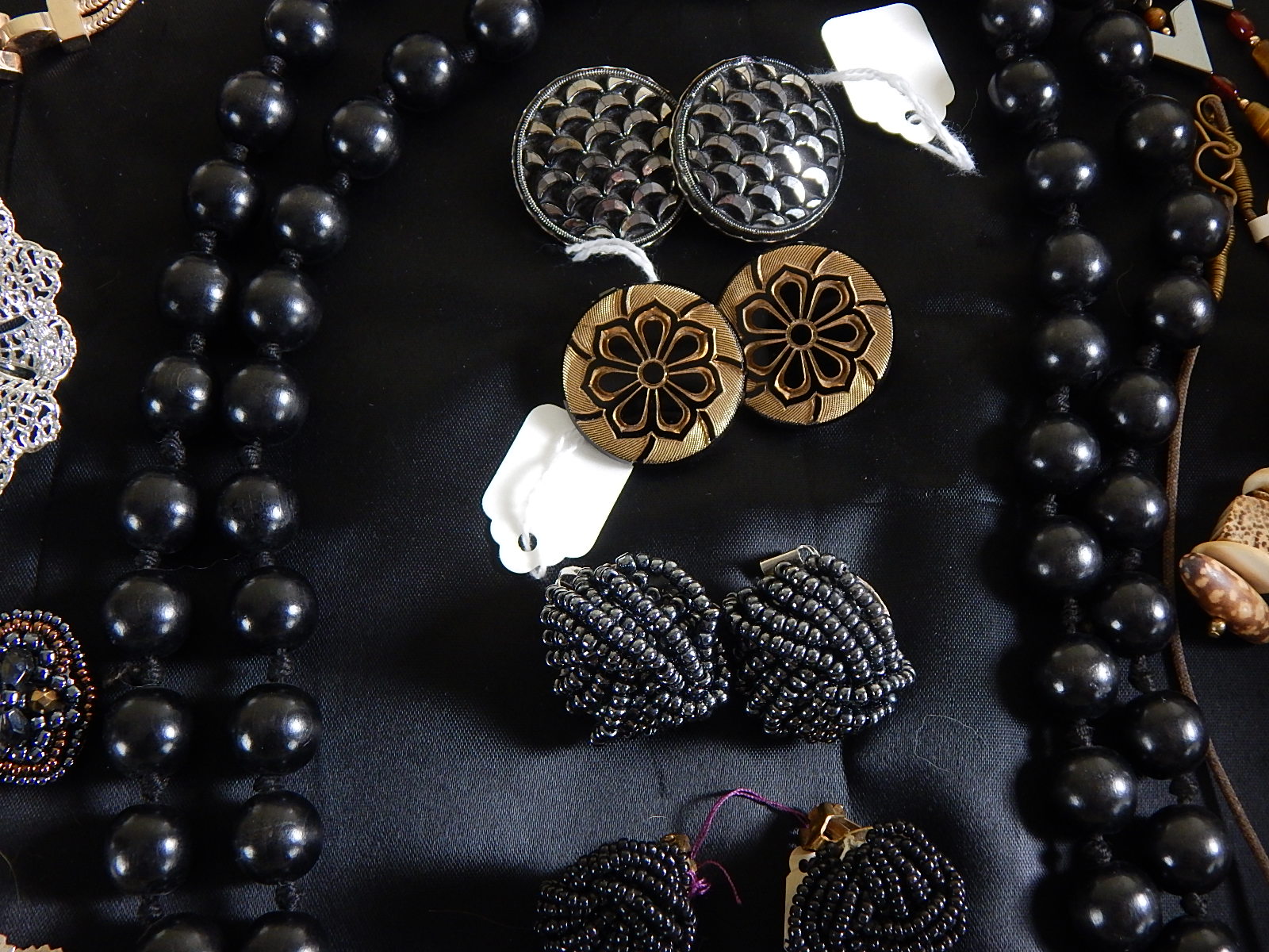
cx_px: 634
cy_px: 476
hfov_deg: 43.9
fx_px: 1576
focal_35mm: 43
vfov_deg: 33.6
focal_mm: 7.7
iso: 400
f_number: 3.6
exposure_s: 1/60
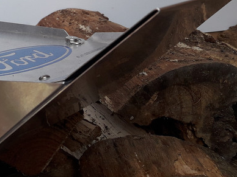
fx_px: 527
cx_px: -49
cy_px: 12
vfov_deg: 18.8
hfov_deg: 23.2
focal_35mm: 77
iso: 40
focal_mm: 3.7
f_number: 1.9
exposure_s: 1/186
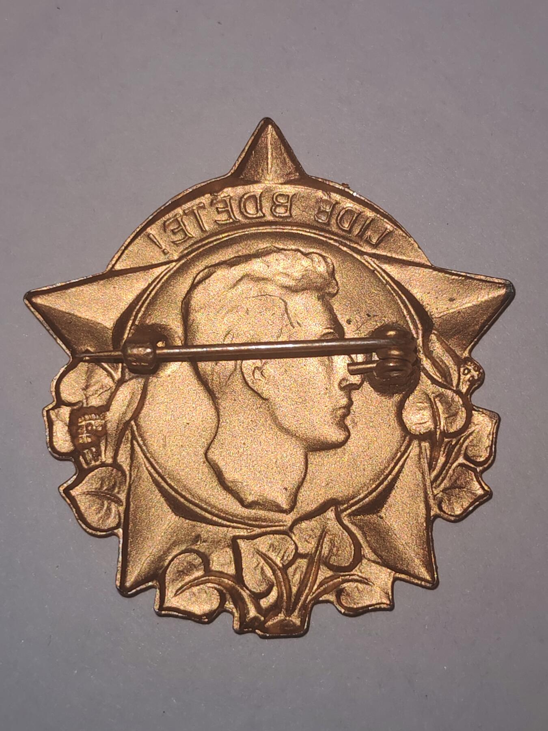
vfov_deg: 28.6
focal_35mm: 68
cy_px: 366
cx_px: 274
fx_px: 1435
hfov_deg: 21.6
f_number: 1.95
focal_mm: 5.52
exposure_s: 1/130
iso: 50
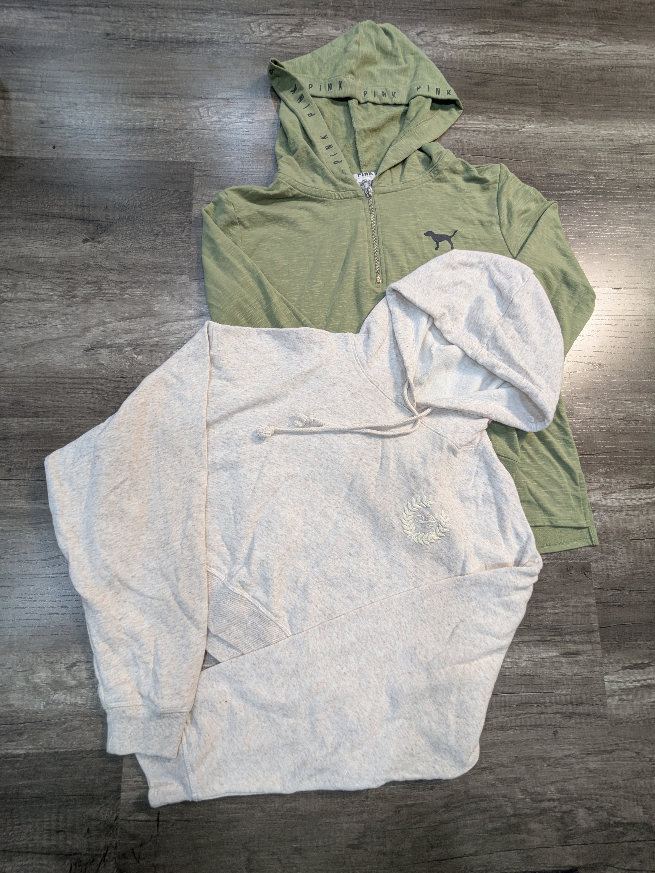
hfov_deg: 78.1
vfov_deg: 94.5
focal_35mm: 16
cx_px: 328
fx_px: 404
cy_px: 436
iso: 60
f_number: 2.2
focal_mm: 2.35
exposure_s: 1/25
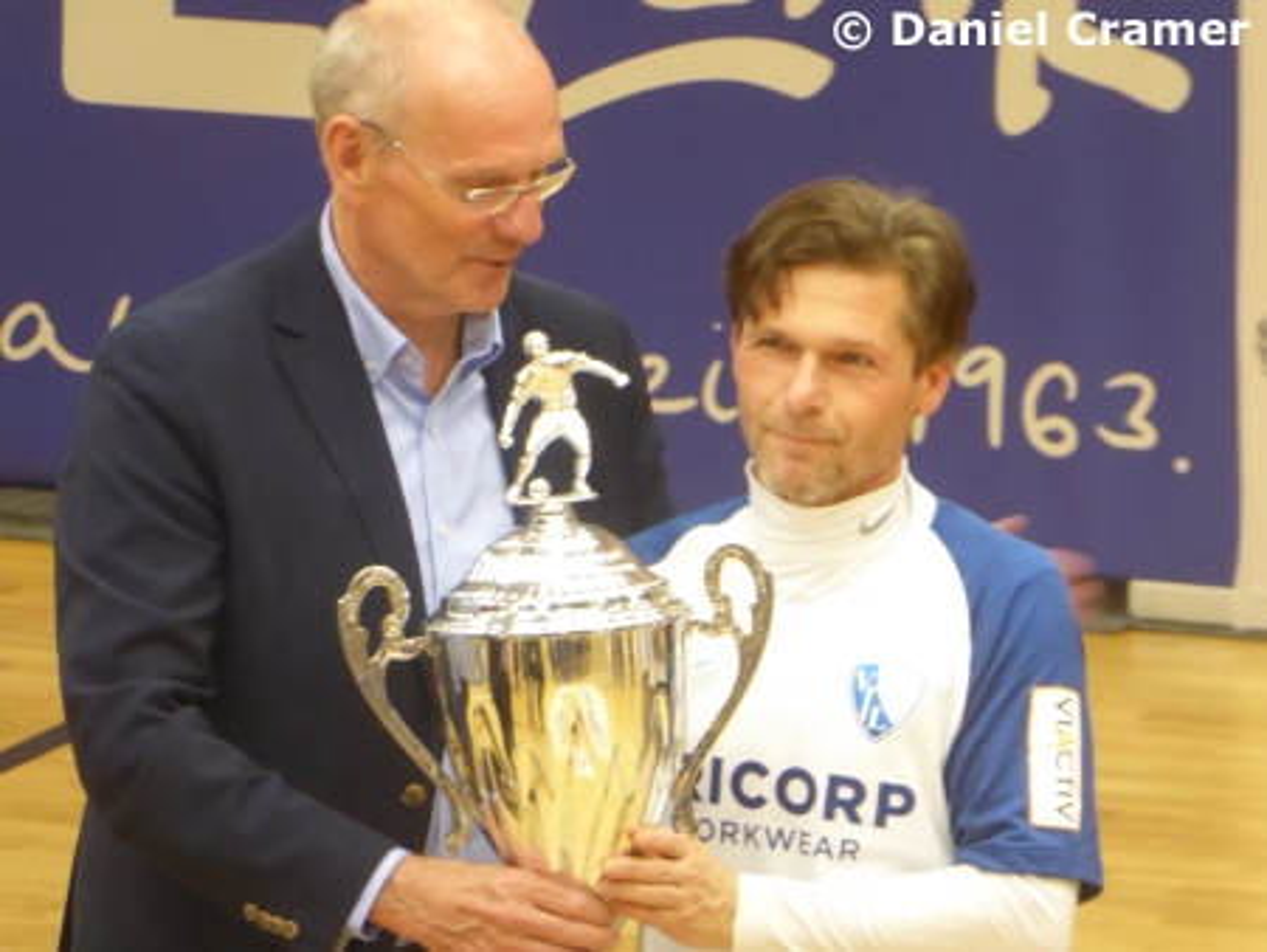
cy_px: 476
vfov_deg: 2.1
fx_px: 26367
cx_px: 634
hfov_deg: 2.8
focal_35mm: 720
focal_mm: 129
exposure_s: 1/25
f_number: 6.4
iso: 1000
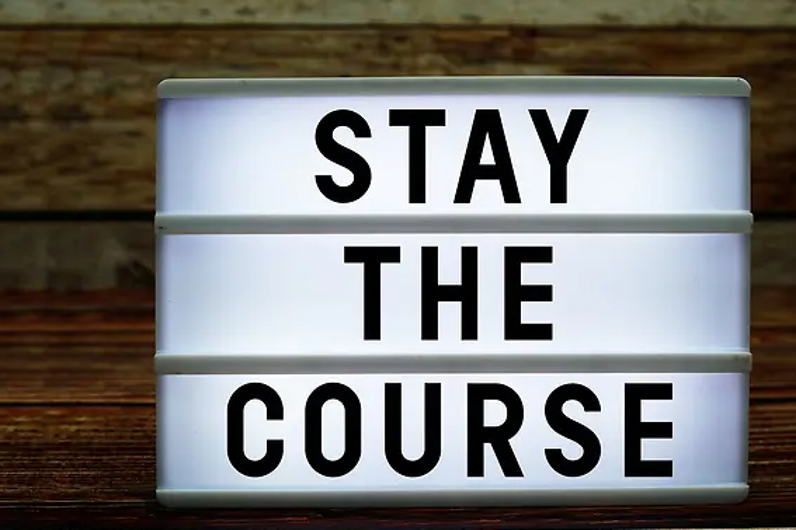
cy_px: 287
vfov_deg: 24.7
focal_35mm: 55
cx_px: 446
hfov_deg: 36.3
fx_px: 1211
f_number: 4.5
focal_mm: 23
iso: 100
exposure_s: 1/40
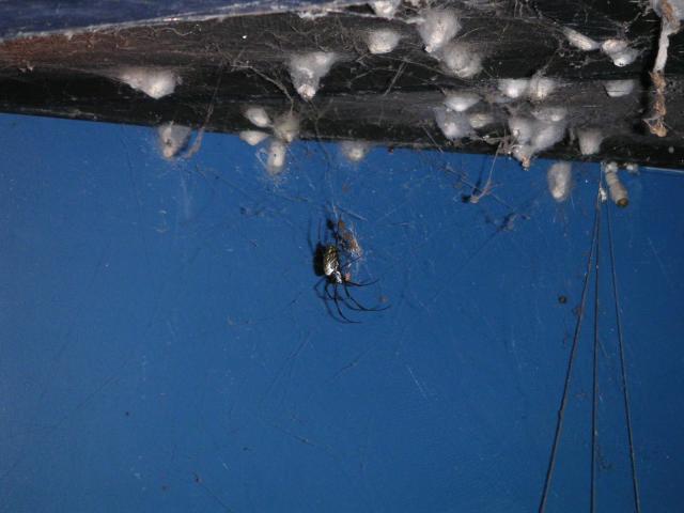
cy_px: 256
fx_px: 2193
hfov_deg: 17.7
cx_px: 342
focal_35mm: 111
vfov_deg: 13.3
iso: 160
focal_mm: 17.1
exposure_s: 1/111
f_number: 3.6
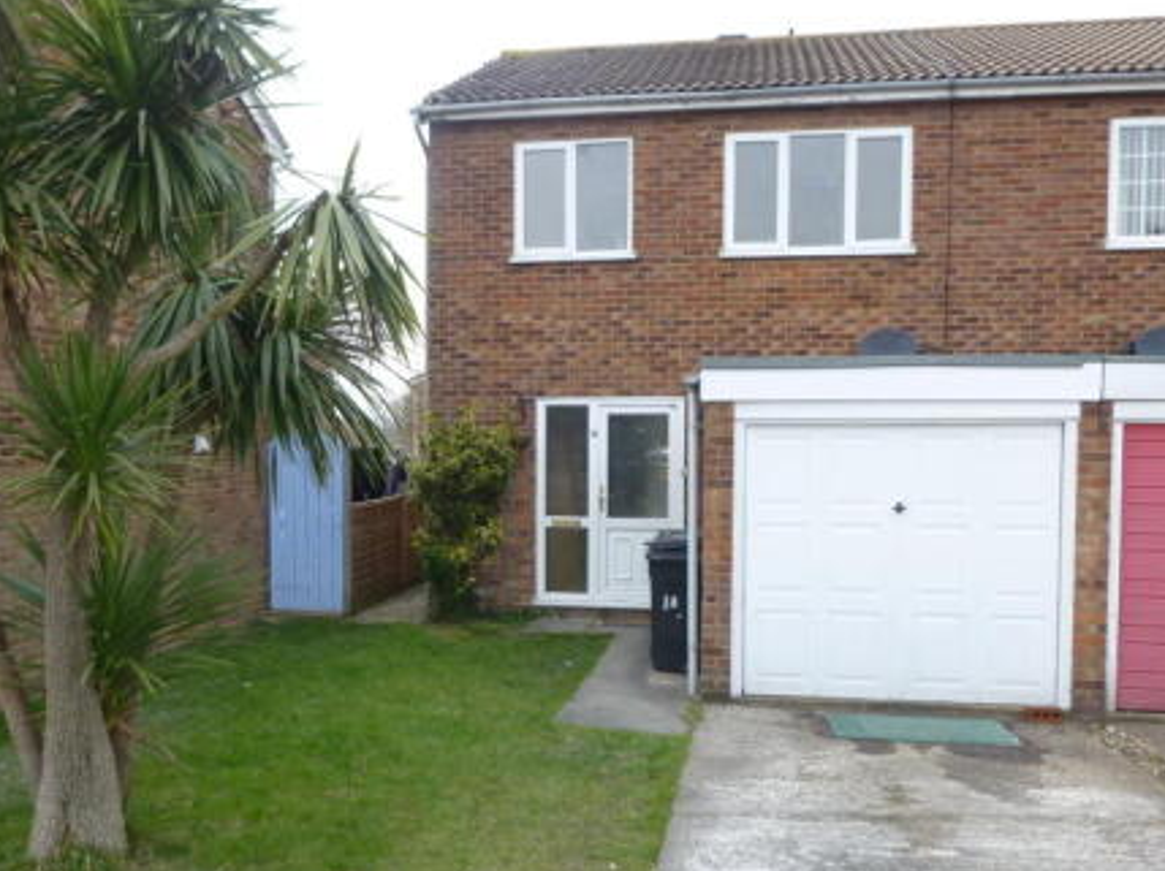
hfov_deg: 53.8
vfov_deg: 41.6
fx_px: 1143
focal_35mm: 34
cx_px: 506
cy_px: 501
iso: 100
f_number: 3.3
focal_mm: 4.5
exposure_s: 1/250
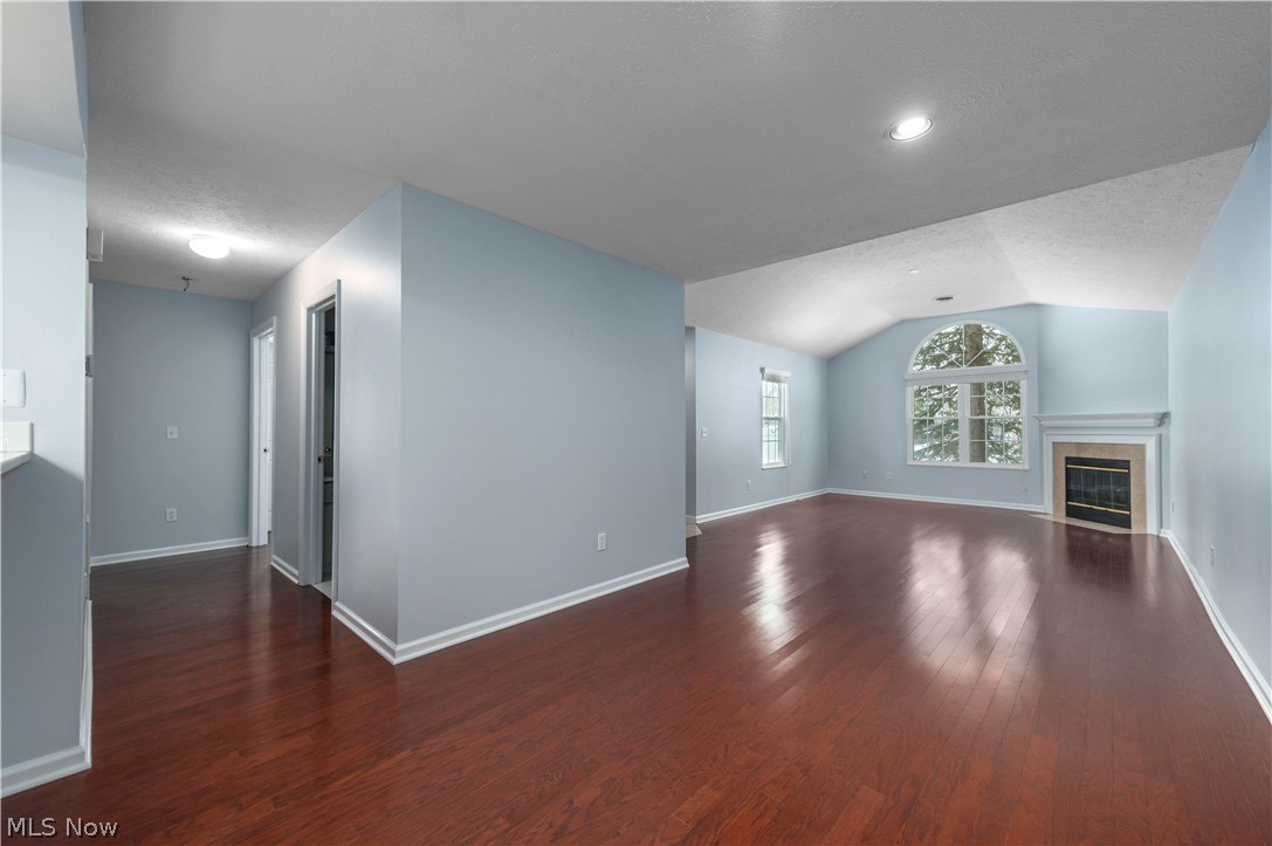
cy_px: 423
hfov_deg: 104.3
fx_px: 494
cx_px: 636
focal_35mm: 14
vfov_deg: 81.1
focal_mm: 14
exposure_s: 1/60
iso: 200
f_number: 9
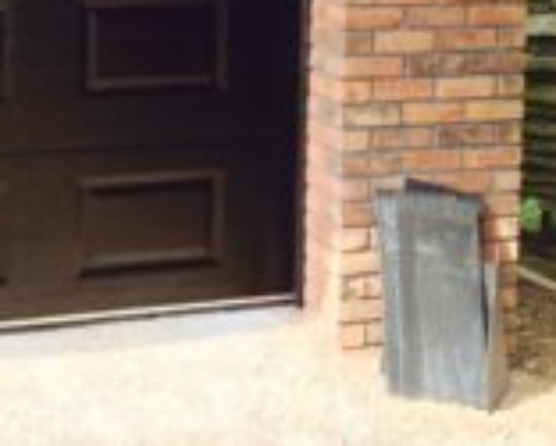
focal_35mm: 75
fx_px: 1235
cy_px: -82
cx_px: -29
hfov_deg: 24.0
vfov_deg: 19.3
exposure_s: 1/410
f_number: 2.2
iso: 32
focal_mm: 4.12
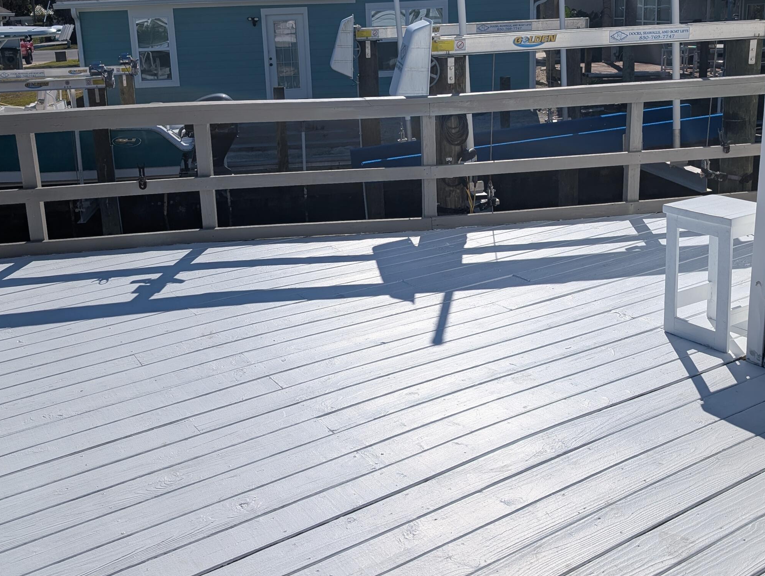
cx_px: 363
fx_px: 797
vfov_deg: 39.2
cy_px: 186
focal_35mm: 36
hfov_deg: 51.3
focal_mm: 6.9
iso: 20
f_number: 1.68
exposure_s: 1/3175
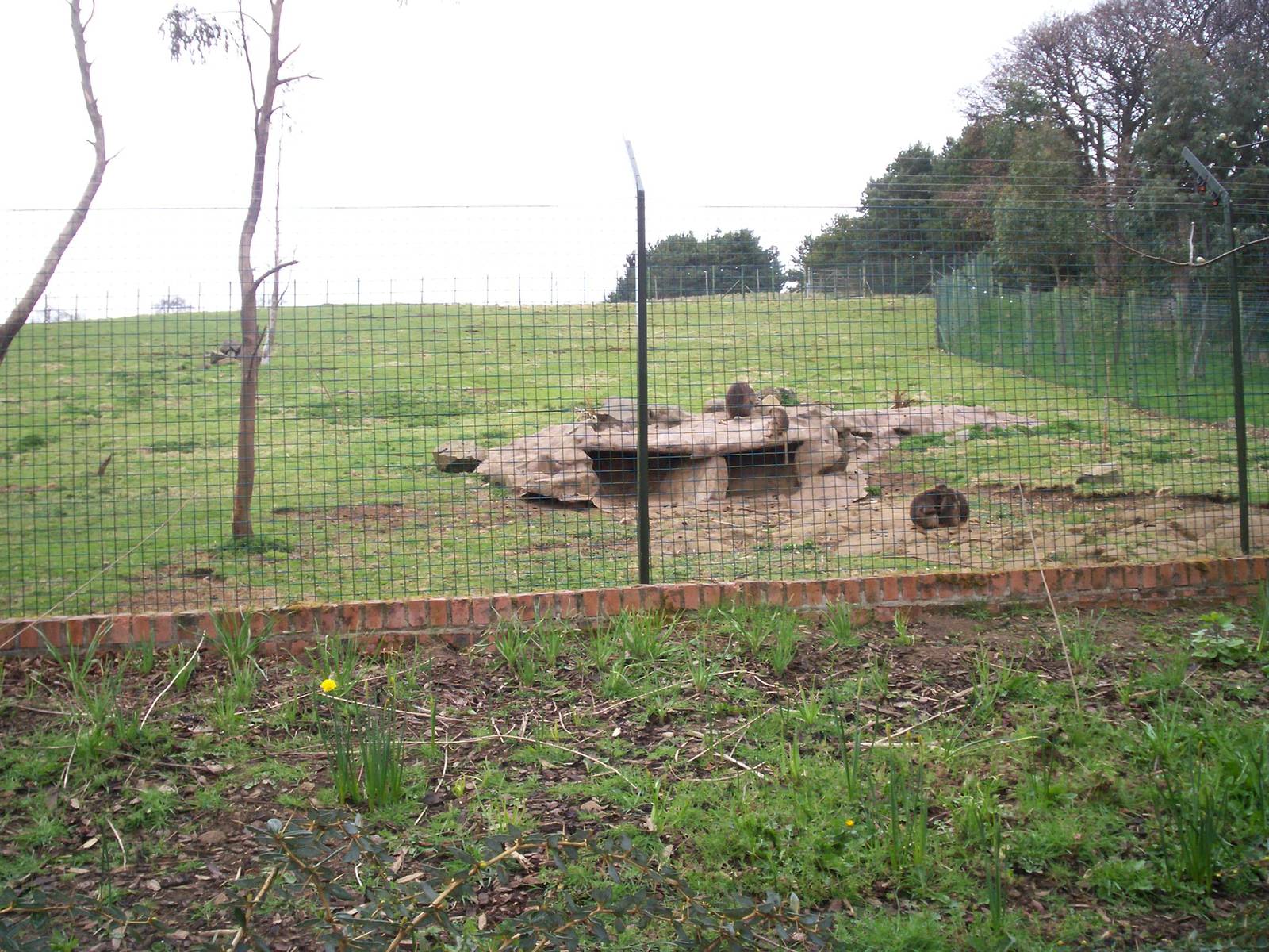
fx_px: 1320
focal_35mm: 36
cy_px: 476
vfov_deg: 39.7
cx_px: 634
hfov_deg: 51.4
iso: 100
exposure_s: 1/84.6
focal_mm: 5.9
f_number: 4.5
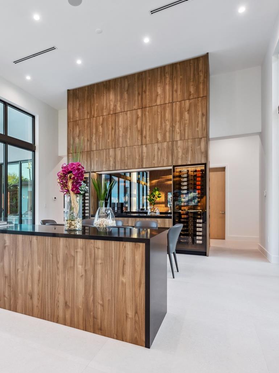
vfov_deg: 79.0
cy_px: 182
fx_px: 226
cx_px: 93
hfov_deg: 61.9
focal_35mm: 21
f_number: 4.5
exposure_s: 1/50
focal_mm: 14
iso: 200
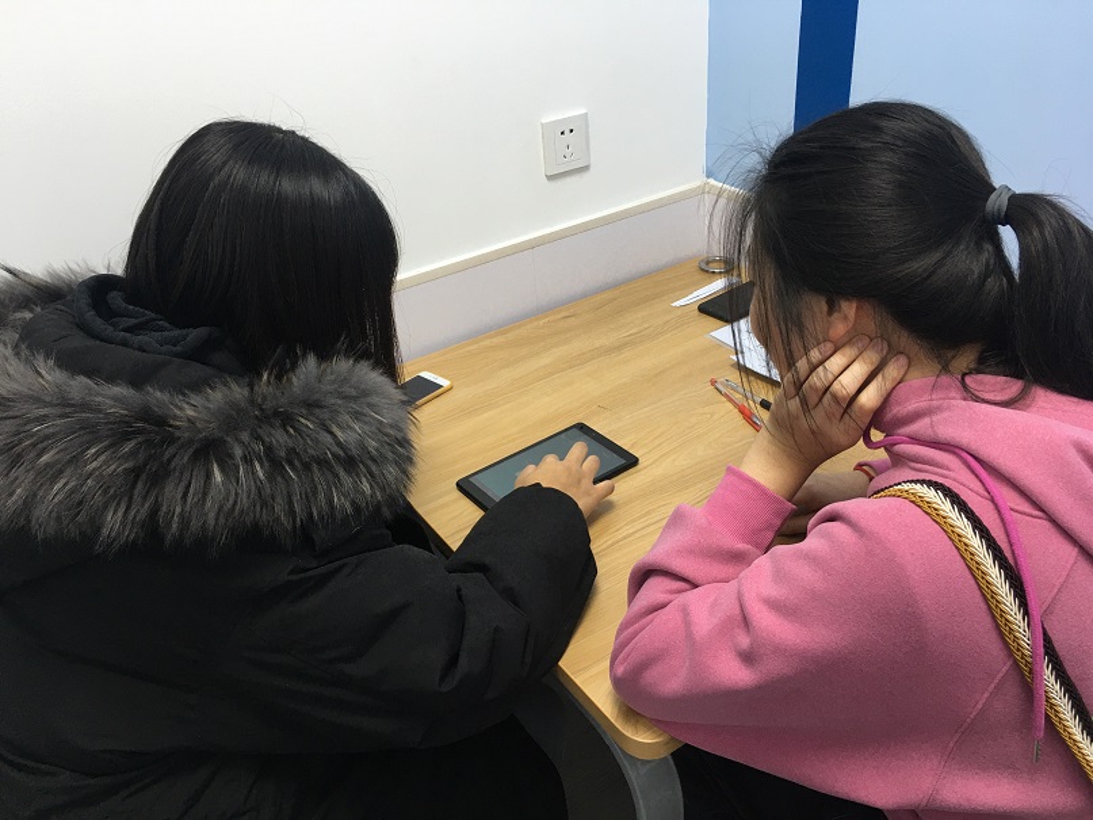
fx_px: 916
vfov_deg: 48.2
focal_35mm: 29
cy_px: 410
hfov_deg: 61.7
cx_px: 546
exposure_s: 1/17
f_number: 2.2
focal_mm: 4.15
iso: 32
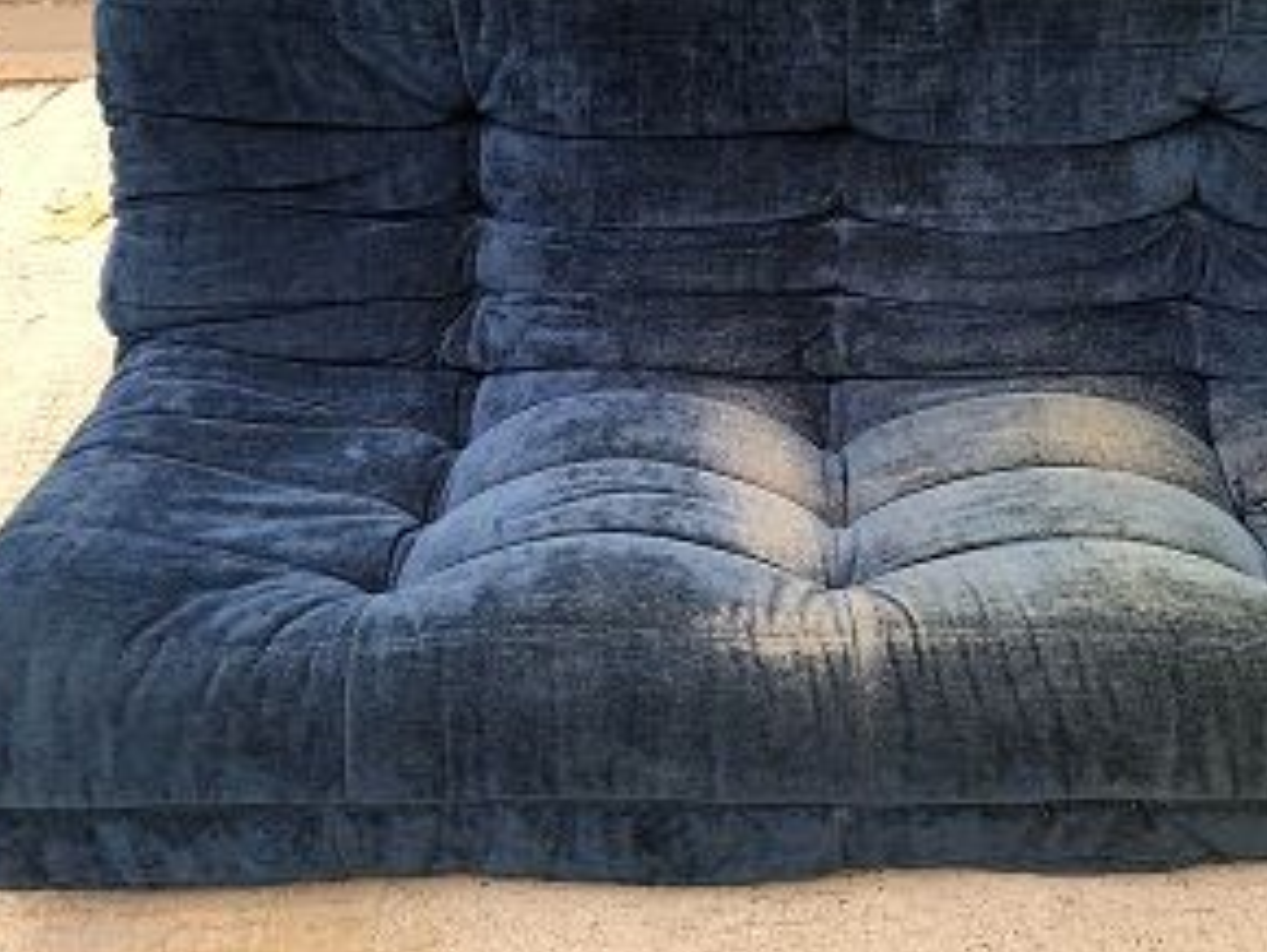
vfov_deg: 35.8
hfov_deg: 46.2
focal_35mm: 40
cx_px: 817
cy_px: 354
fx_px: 1465
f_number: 2.2
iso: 32
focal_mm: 4.15
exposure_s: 1/50
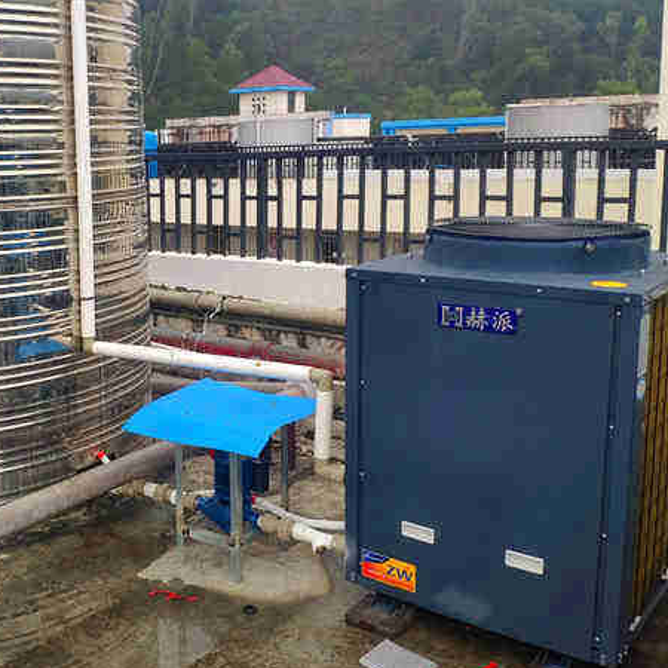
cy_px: 289
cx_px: 145
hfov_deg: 47.4
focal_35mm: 33
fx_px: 720
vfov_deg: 49.6
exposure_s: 1/229
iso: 100
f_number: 1.8
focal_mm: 4.22
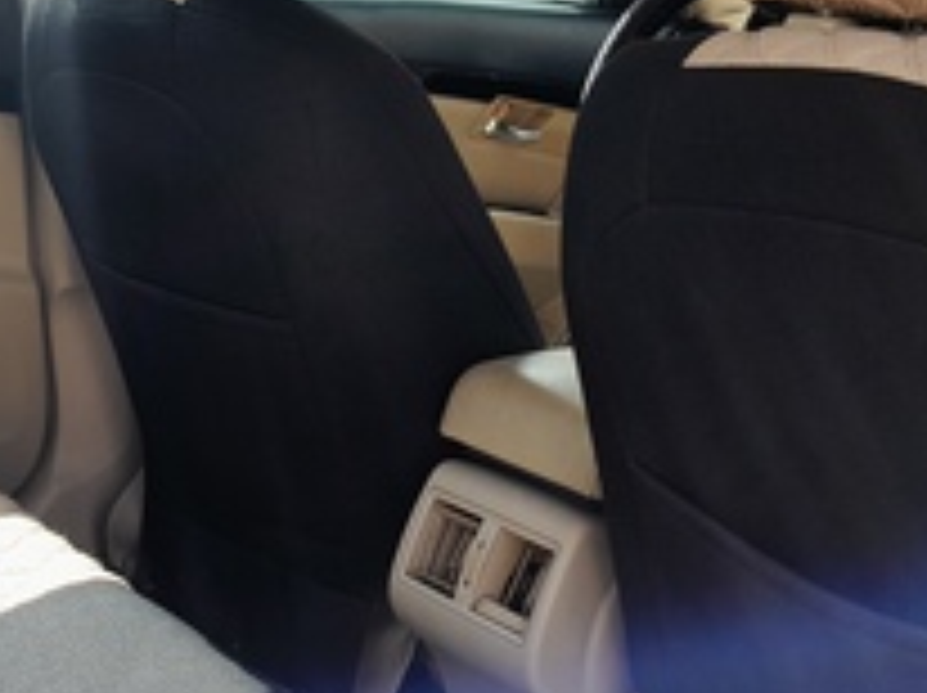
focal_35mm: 60
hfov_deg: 32.0
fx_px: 1605
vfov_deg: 24.3
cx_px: 331
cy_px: 412
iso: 40
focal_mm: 4
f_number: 1.8
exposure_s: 1/50
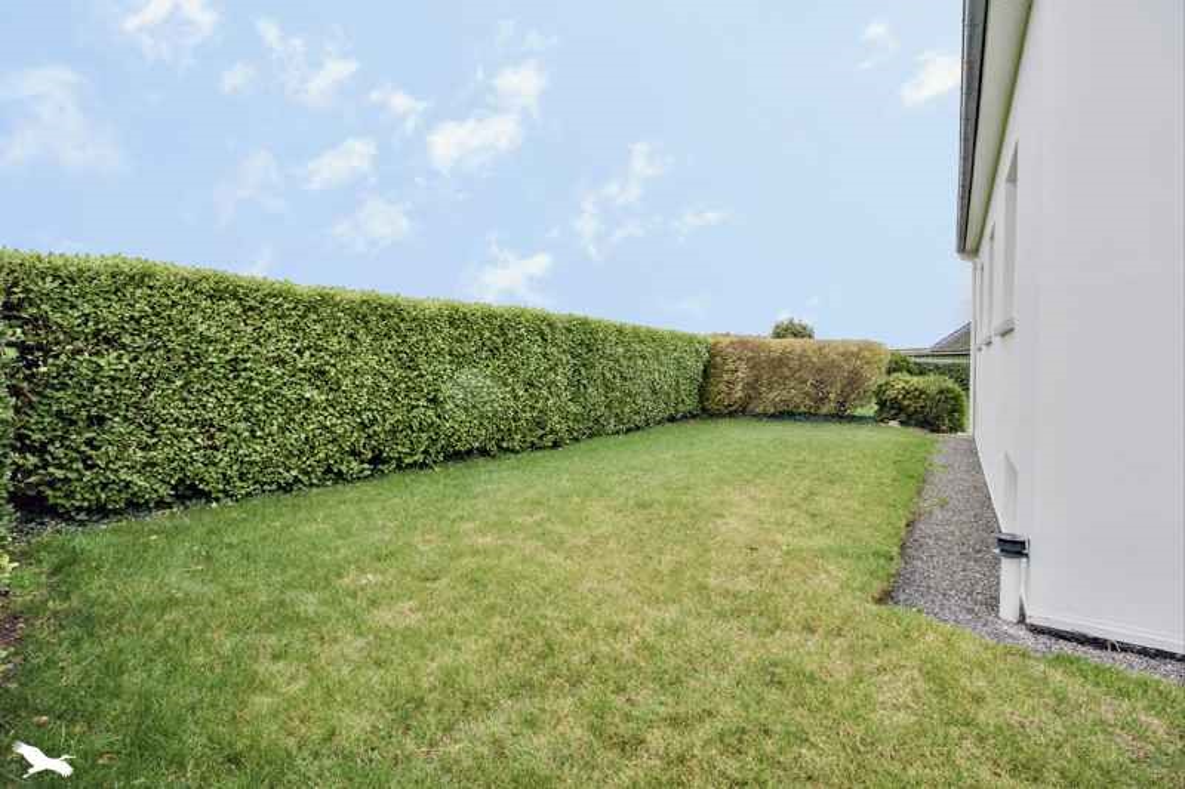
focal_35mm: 16
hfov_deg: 96.7
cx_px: 592
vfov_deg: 73.7
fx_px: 527
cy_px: 394
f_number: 8
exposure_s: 1/640
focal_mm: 16
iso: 800
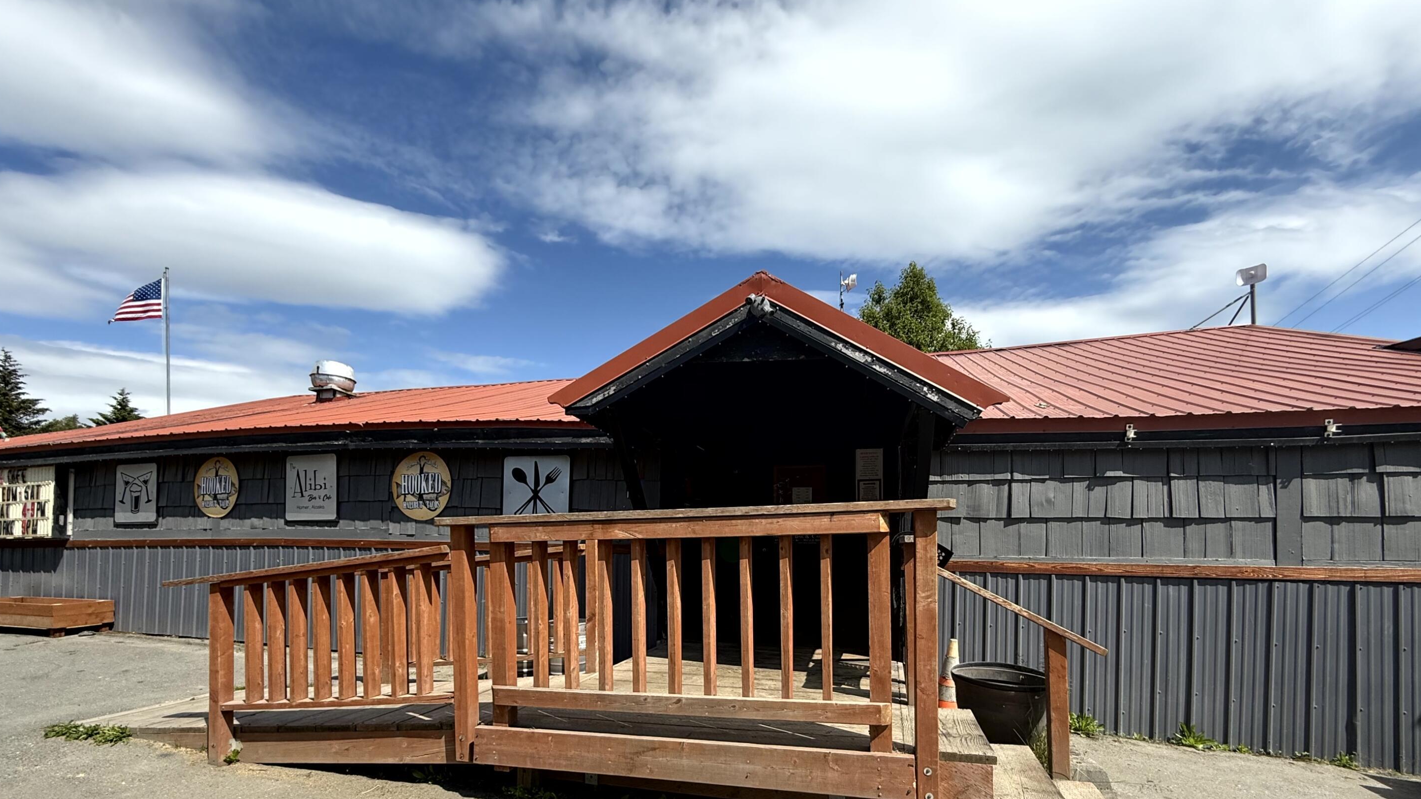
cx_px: 707
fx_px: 603
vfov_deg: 65.2
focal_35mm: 16
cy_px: 539
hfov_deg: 99.4
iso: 50
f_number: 2.2
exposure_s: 1/1068
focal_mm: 2.22
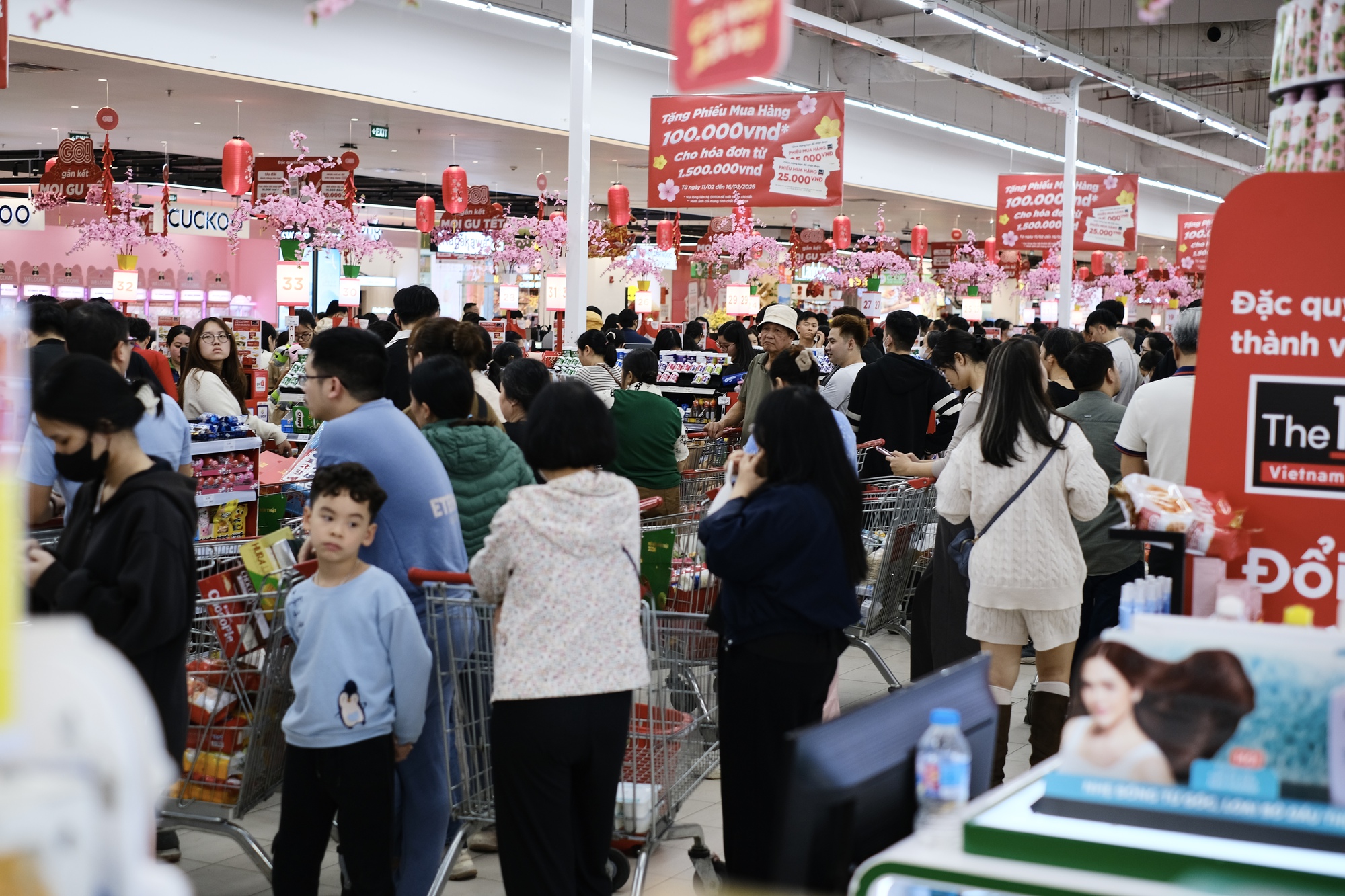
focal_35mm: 53
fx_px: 1980
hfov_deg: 37.5
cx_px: 672
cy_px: 448
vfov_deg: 25.5
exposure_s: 1/210
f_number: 2.2
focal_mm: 35
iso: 320
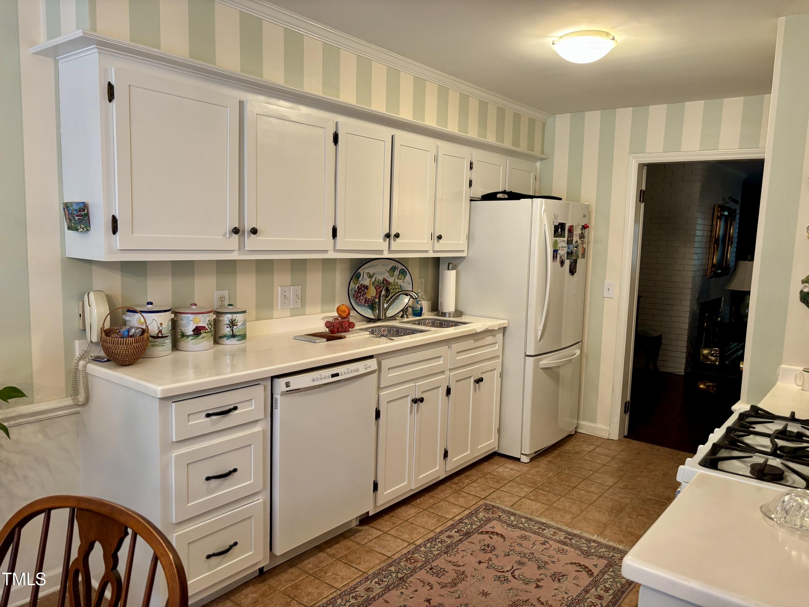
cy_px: 304
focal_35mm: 26
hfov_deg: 67.3
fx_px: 608
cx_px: 404
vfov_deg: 53.1
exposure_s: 1/60
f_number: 1.6
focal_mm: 5.96
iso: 160
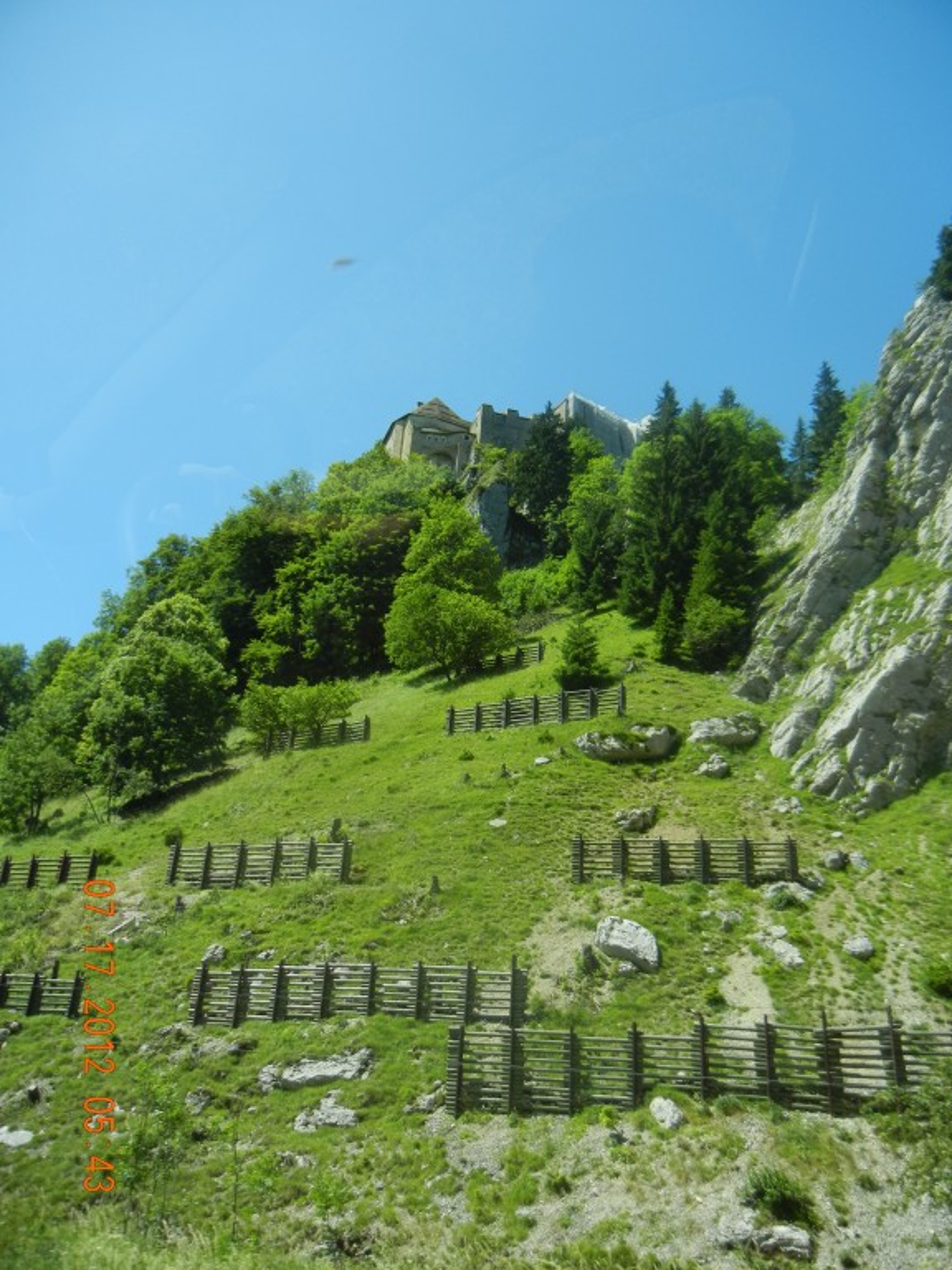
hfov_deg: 46.8
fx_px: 1100
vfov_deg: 60.0
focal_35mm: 30
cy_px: 635
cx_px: 476
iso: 160
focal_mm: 5.4
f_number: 3.5
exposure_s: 1/780
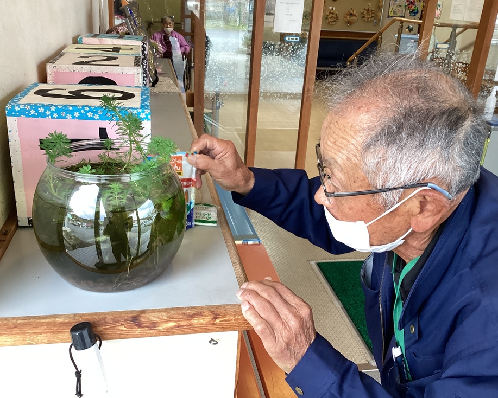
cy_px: 199
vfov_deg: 44.6
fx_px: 486
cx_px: 245
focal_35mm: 33
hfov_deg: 54.2
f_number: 2.4
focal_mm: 3.3
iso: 160
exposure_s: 1/60
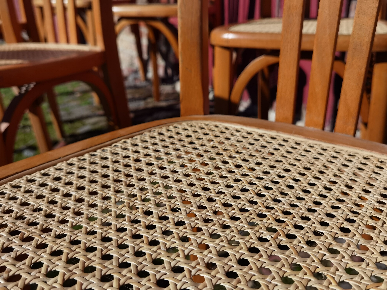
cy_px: 145
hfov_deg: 52.6
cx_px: 194
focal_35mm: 35
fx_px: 391
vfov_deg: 40.7
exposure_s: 1/6098
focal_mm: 6.71
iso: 50
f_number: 1.9
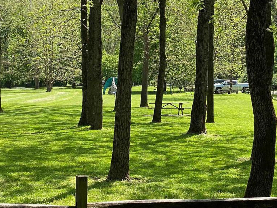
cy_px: 105
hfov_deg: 19.9
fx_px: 776
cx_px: 248
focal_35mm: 97
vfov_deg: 15.2
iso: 20
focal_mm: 6
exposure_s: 1/564
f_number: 2
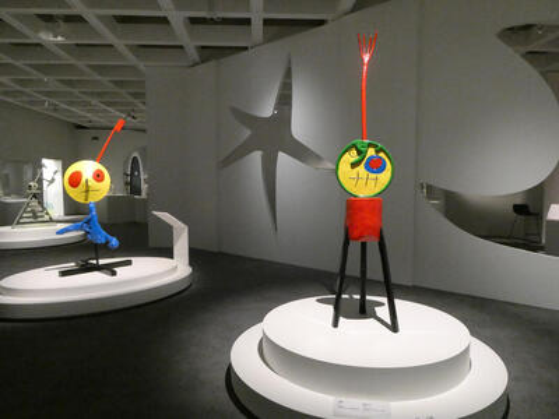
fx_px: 388
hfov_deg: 71.6
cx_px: 280
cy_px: 210
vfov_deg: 56.8
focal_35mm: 24
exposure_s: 1/25
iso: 1600
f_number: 3.3
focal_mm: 4.3
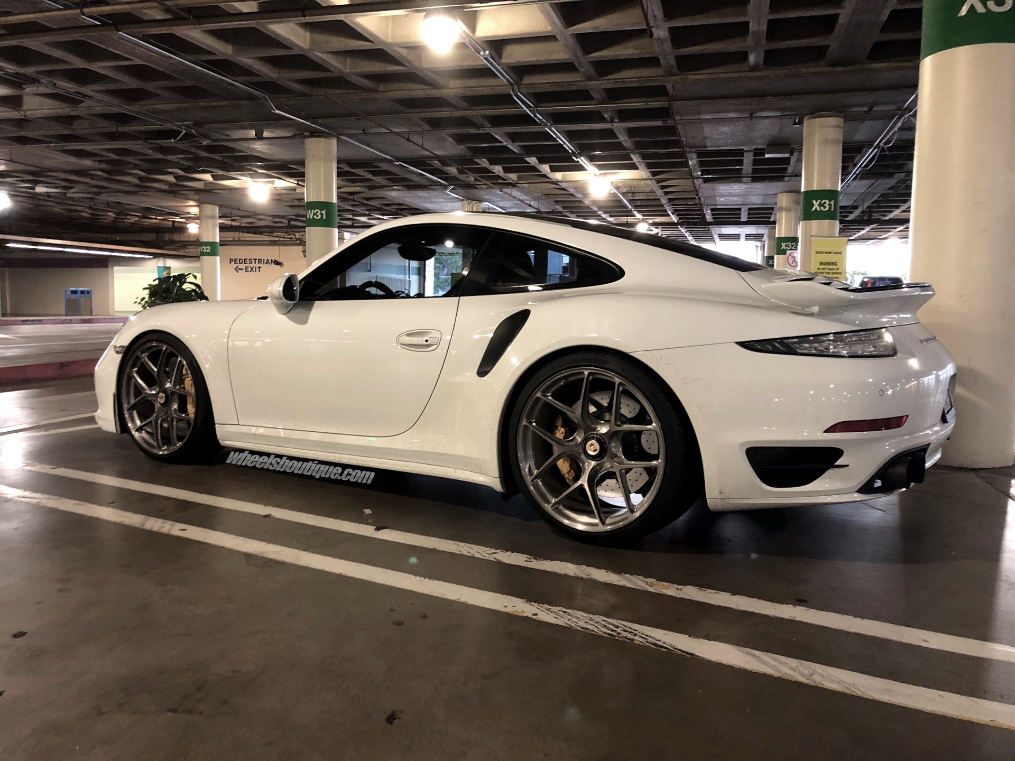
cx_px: 508
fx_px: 821
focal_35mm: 28
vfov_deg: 49.7
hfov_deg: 63.4
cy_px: 380
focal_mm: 4
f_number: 1.8
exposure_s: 1/7
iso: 100
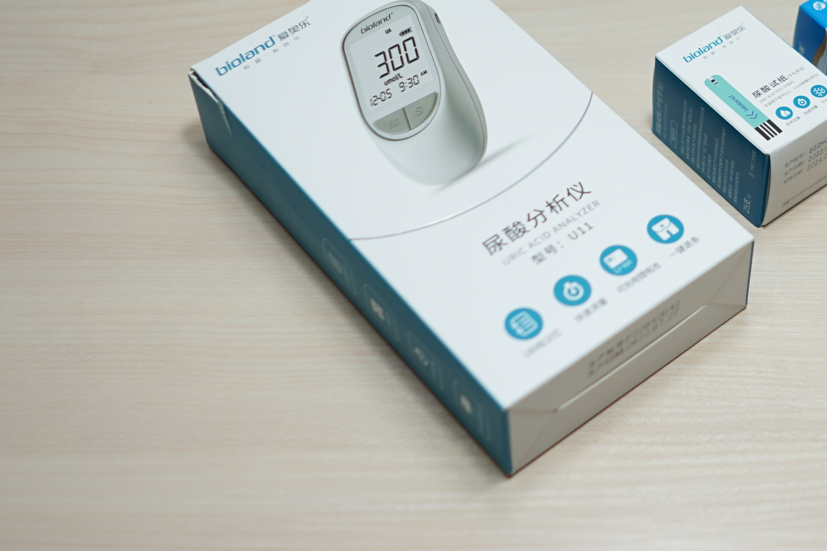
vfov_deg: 19.0
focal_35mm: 71
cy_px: 90
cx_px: 664
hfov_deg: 27.9
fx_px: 1631
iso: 100
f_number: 2.2
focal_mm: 28
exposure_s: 1/60
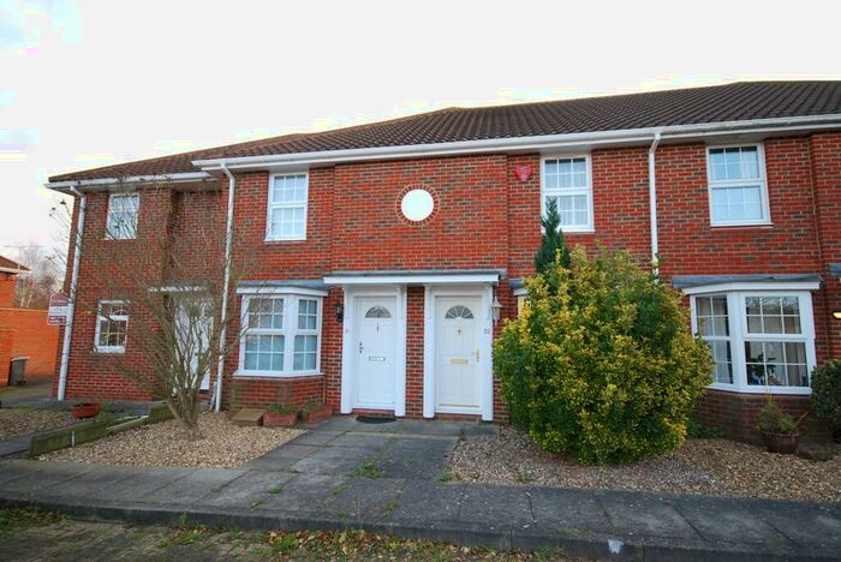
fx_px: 421
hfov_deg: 90.0
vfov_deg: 67.5
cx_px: 420
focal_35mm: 18
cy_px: 281
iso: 200
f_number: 5
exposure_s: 1/100
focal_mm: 12
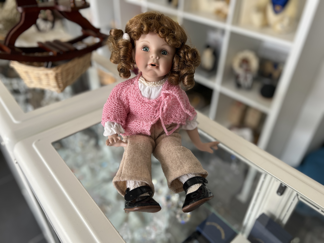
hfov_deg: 67.3
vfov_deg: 53.1
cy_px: 122
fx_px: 243
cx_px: 162
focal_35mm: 26
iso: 50
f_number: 1.5
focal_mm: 5.7
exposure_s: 1/100
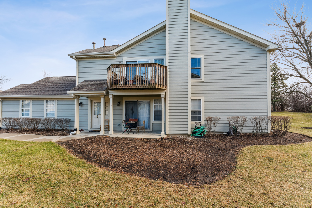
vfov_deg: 78.5
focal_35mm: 15
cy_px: 104
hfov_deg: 101.5
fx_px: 127
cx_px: 156
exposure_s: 1/40
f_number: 13
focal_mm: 14.7
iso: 400
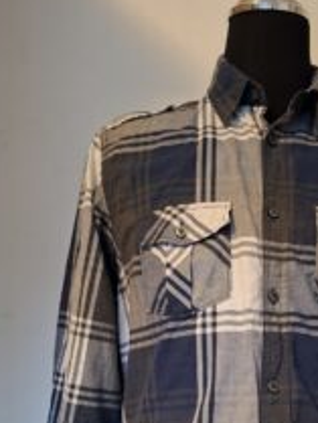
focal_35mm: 44
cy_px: 356
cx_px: 247
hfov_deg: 32.2
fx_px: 538
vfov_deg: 40.6
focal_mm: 5.54
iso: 500
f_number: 1.8
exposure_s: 1/25
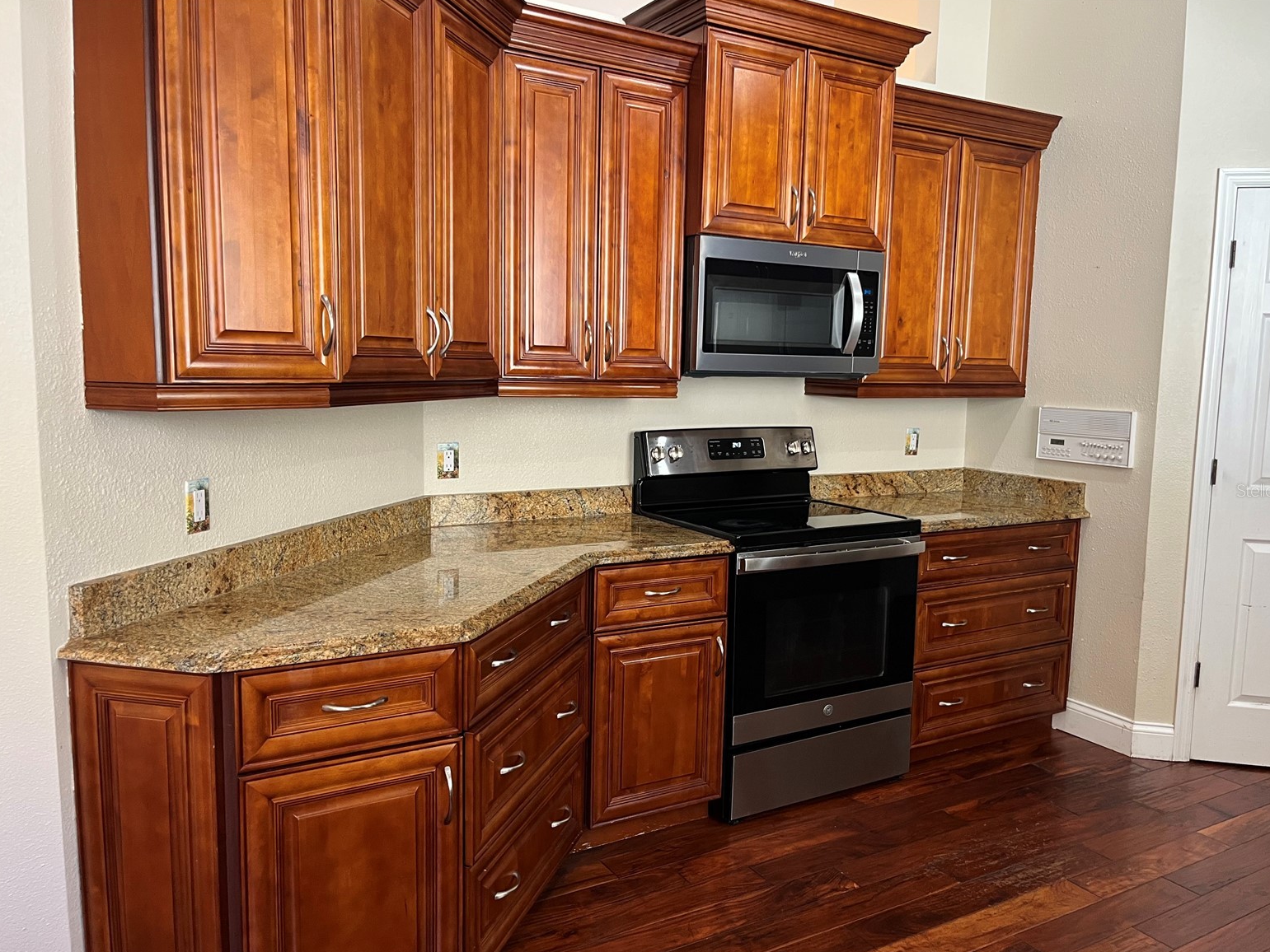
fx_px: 991
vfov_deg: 51.4
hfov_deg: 65.3
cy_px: 490
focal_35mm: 27
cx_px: 655
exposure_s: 1/60
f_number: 1.6
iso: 200
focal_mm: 5.1
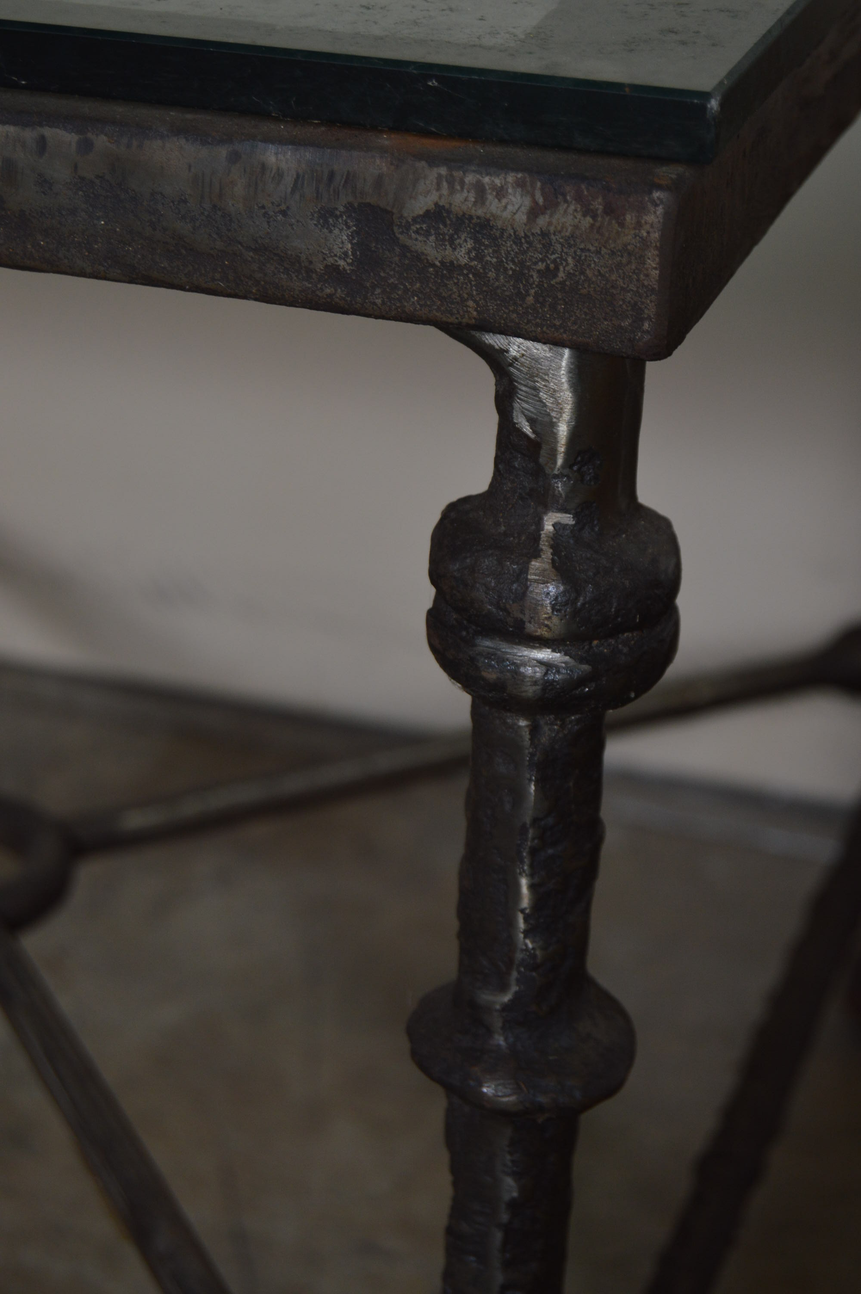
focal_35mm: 82
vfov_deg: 24.6
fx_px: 2965
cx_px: 430
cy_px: 647
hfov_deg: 16.5
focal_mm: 55
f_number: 6.3
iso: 400
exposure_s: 1/100
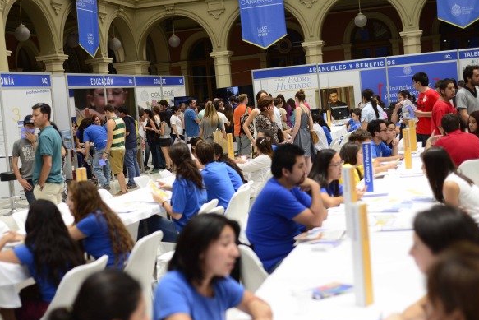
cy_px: 173
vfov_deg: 22.6
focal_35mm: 60
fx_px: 798
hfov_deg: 33.3
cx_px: 203
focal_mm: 50
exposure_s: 1/2000
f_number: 2
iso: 640
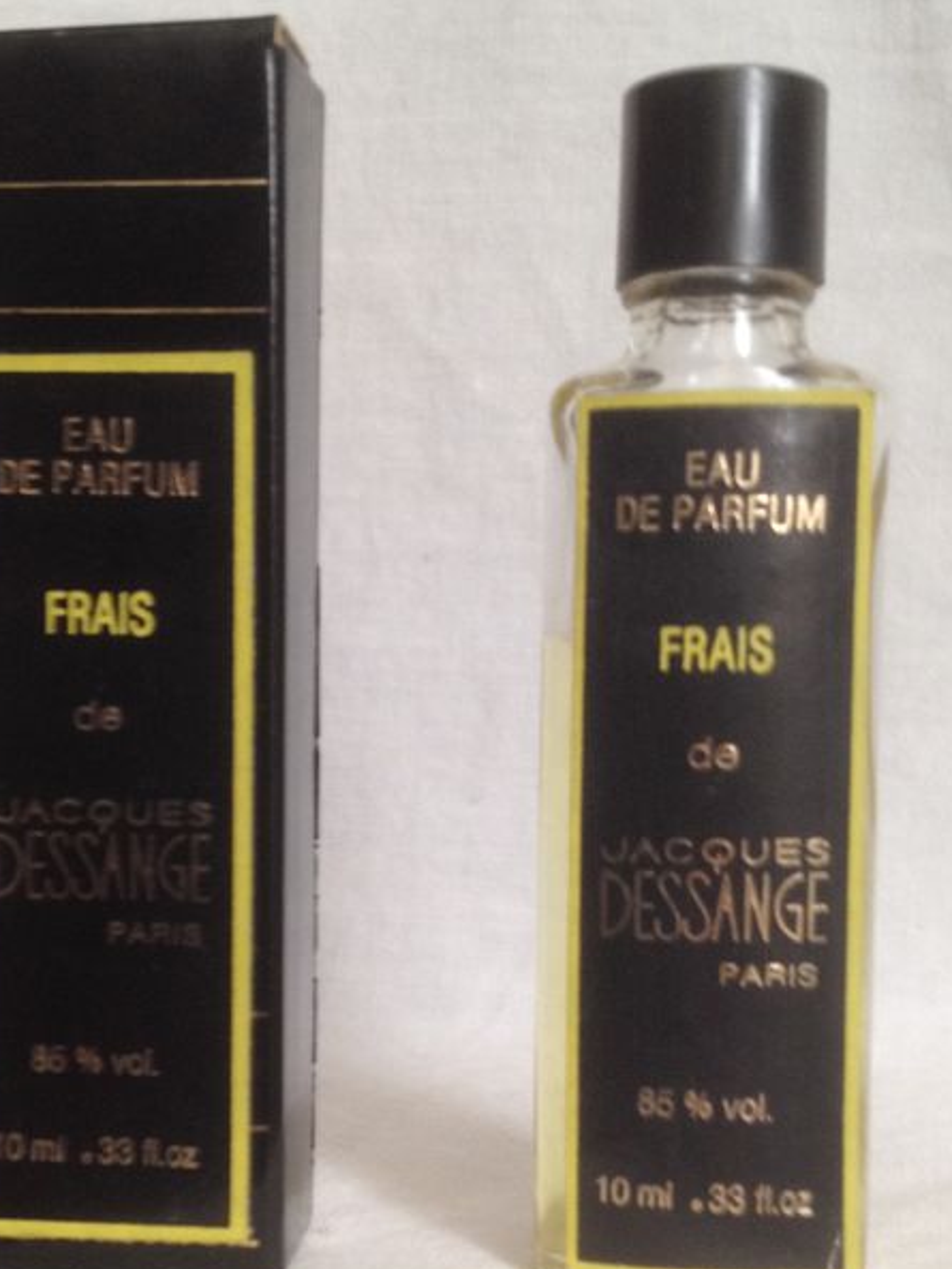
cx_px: 289
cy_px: 828
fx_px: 2163
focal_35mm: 59
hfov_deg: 24.7
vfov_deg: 32.5
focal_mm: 4.28
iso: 125
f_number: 2.4
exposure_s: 1/20
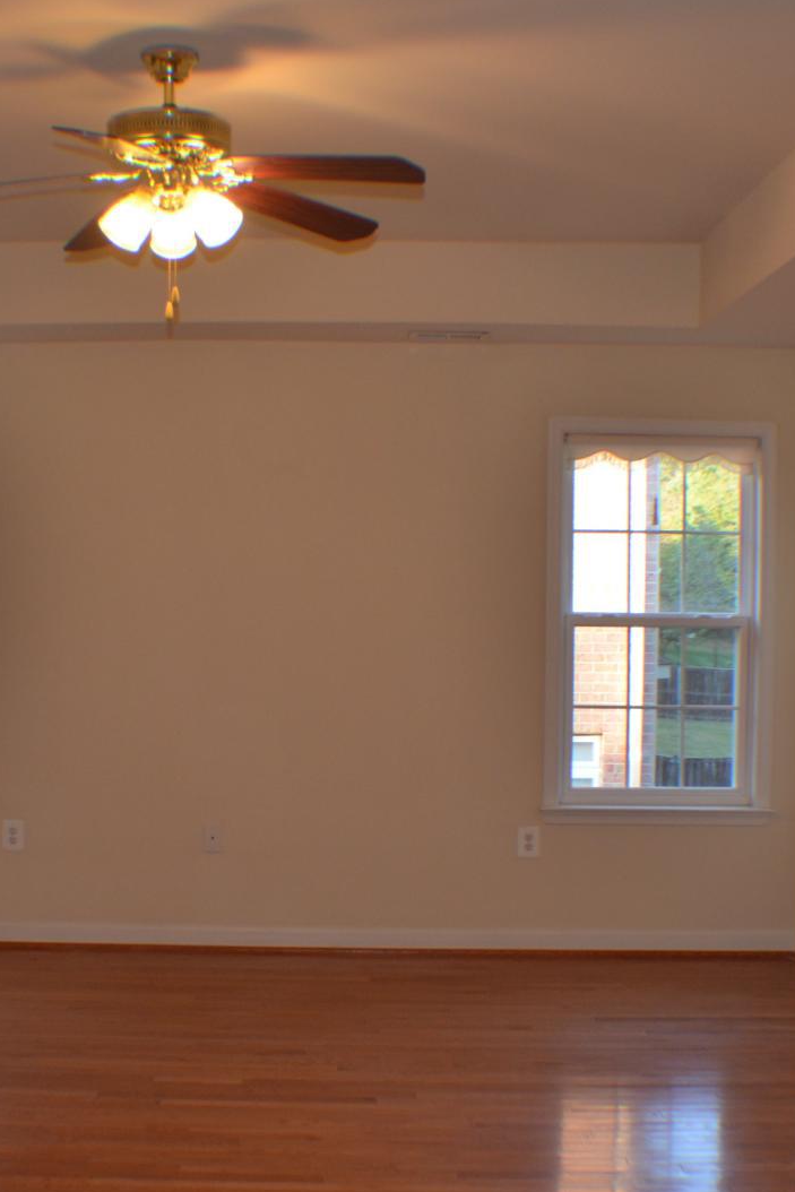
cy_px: 681
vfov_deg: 31.4
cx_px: 301
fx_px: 2119
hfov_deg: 21.2
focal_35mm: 64
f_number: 3.5
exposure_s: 1/60
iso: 400
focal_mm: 22
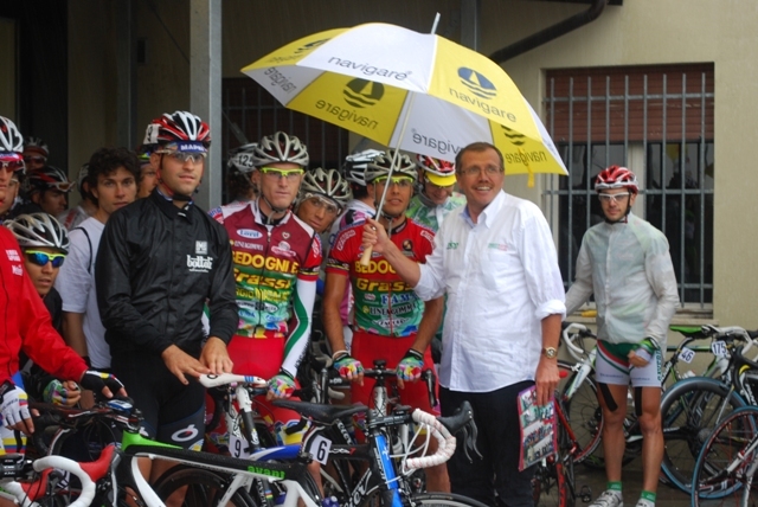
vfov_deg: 16.6
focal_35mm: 82
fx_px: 1739
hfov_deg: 24.6
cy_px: 254
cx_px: 379
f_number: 5.6
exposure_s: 1/40
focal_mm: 55
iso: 200
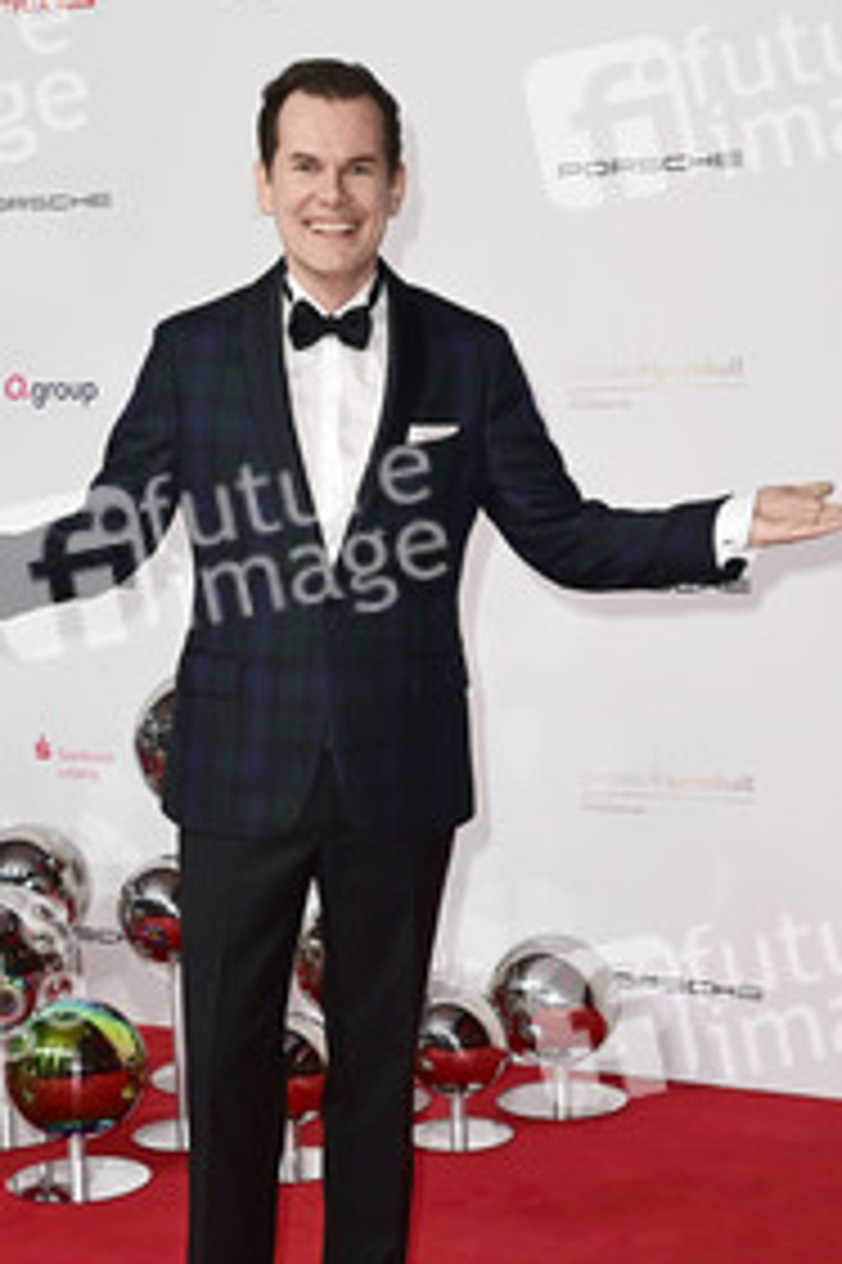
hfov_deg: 18.4
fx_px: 2599
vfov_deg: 27.3
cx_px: 347
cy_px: 778
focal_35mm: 74
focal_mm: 52
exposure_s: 1/250
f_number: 5
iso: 1600
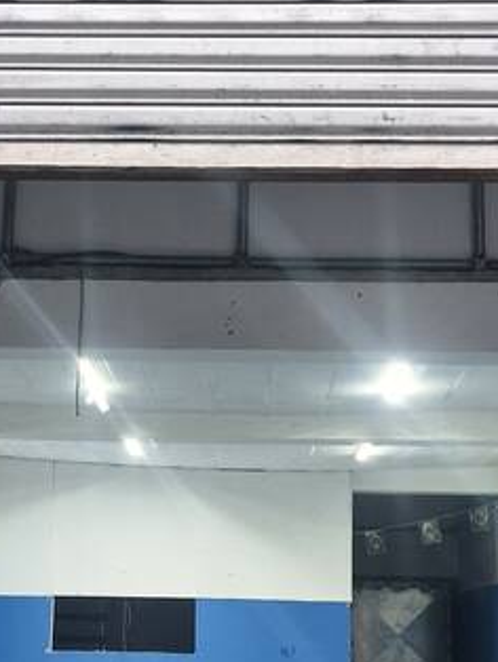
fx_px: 1513
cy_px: 194
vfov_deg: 24.5
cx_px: 188
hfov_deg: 18.7
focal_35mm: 79
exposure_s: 1/60
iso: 200
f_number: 1.8
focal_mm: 5.54
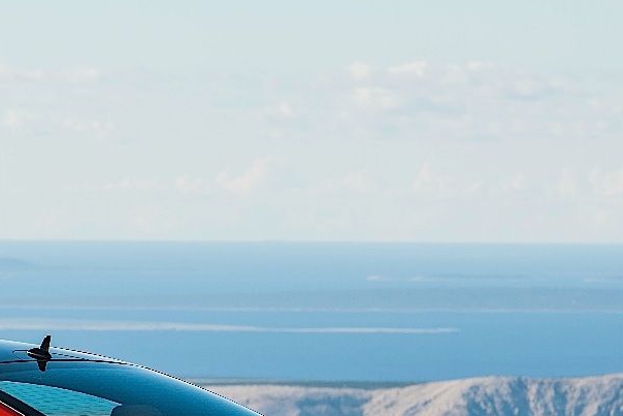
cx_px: -195
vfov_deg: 3.2
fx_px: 7425
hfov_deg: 4.8
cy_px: 271
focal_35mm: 429
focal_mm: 135
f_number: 8
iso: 100
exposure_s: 1/160
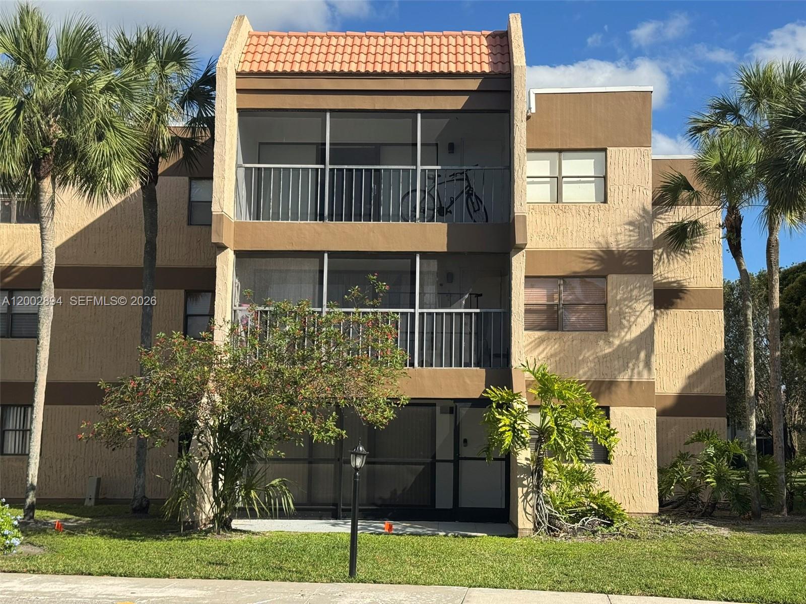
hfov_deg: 39.7
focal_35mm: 48
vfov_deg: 30.3
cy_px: 302
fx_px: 1118
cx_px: 403
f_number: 1.78
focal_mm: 6.76
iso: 64
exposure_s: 1/3610
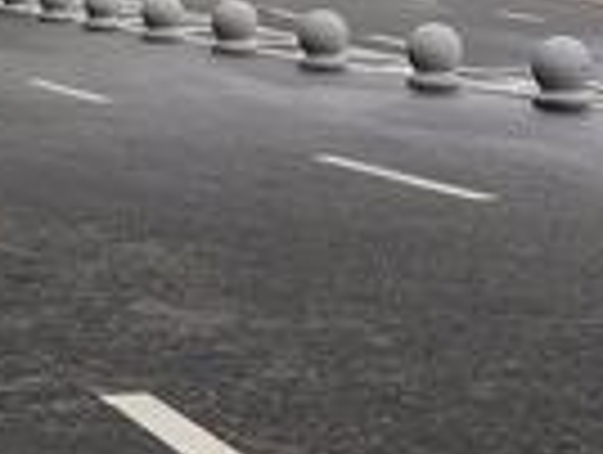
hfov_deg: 13.6
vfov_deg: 10.0
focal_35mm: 143
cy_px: -297
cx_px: 4
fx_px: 2495
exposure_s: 1/1980
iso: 50
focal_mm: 4.35
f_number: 1.8
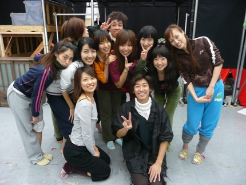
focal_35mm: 28
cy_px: 92
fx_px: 199
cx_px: 123
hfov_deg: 63.4
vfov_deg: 49.8
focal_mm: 4.6
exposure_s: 1/8
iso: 200
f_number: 3.3
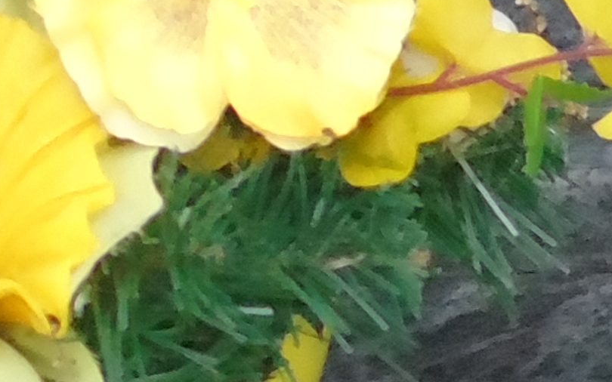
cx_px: 1306
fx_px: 6971
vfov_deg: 3.1
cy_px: 379
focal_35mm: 418
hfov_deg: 4.9
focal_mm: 11
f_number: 4.5
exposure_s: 1/125
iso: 640
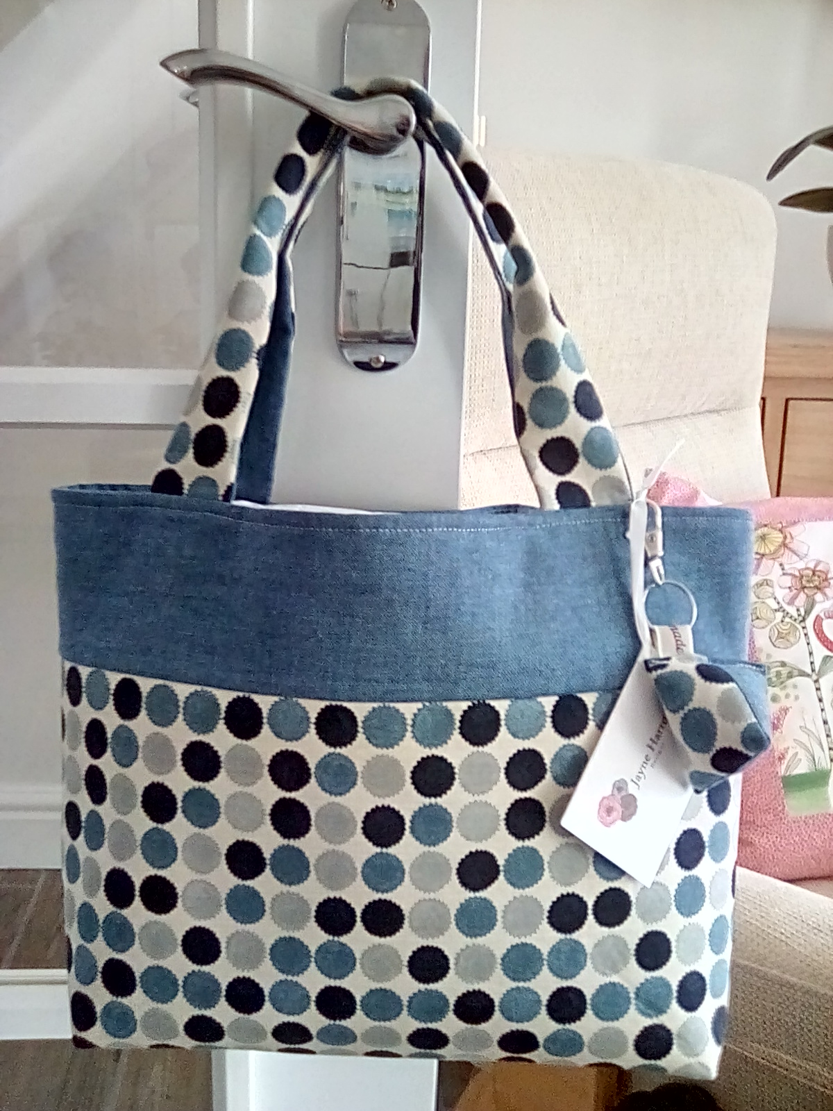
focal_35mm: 39
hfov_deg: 36.8
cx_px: 416
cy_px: 556
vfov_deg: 47.9
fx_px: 1251
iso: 198
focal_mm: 3.1
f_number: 2.8
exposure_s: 1/30
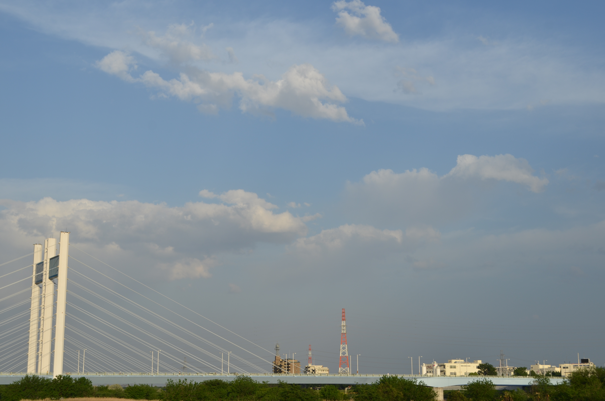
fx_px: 880
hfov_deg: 37.9
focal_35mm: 52
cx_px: 302
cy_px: 200
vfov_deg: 25.6
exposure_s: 1/250
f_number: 8
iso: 100
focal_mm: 35
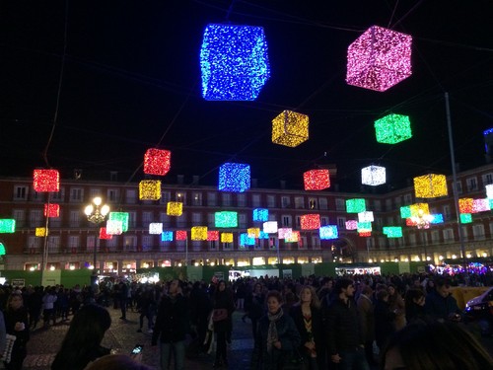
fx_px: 413
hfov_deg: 61.7
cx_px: 246
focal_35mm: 29
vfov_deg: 48.2
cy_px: 185
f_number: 2.2
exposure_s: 1/25
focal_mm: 4.15
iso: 320
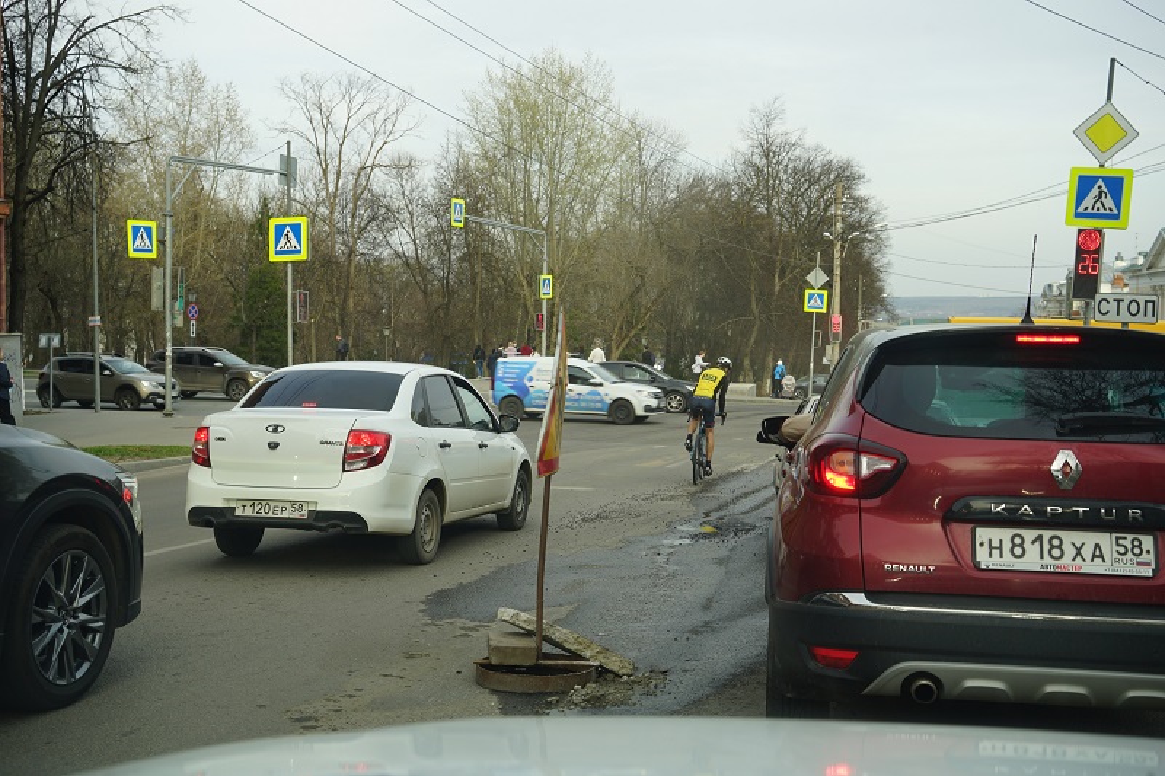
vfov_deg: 34.2
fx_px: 1262
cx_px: 582
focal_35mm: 39
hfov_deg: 49.6
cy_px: 388
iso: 100
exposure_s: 1/80
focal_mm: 39
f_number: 6.3
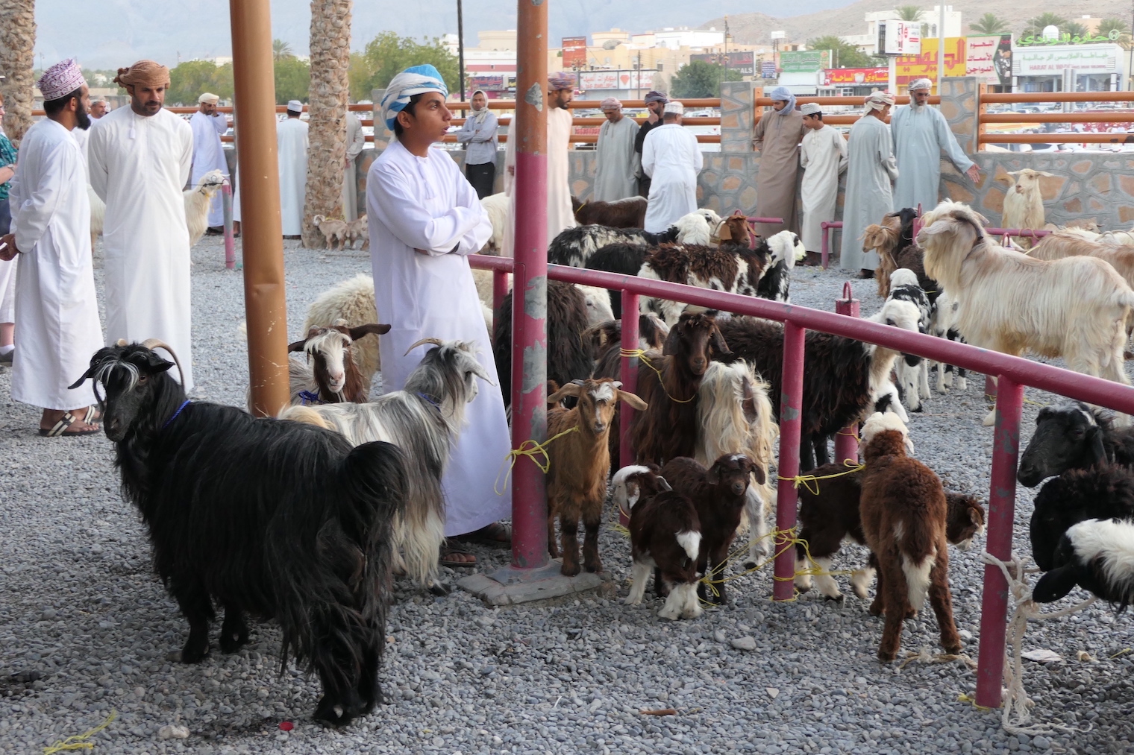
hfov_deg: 40.3
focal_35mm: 49
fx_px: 1543
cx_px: 567
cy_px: 378
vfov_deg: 27.5
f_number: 3.6
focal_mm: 18.1
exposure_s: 1/80
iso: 500
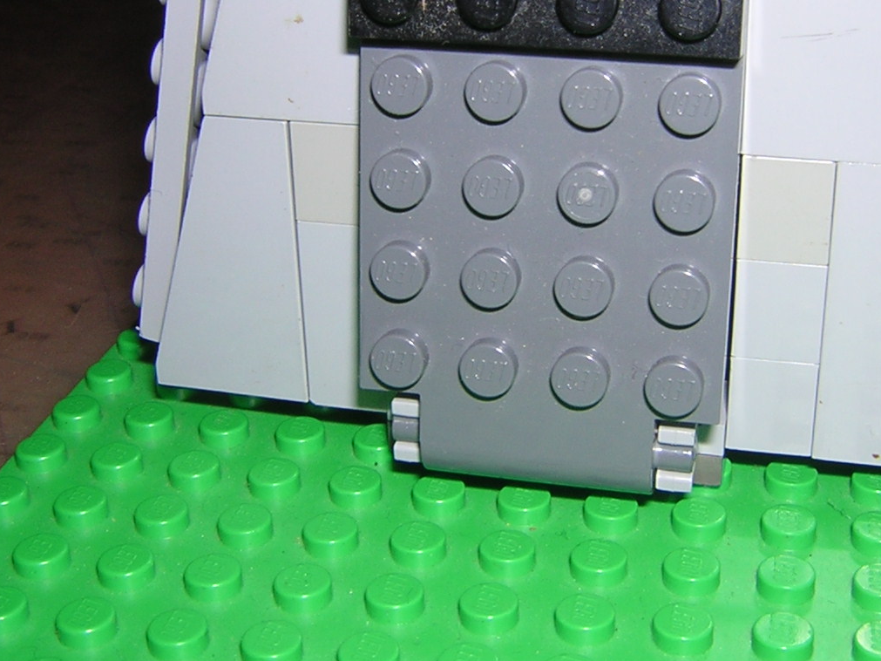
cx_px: 527
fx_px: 1451
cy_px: 174
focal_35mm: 57
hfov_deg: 33.7
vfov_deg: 25.4
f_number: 5.2
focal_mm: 4.7
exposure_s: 1/60.1
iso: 100
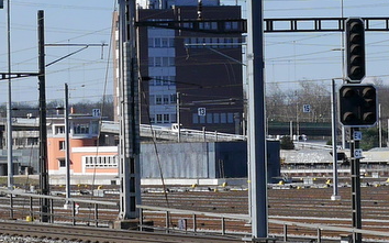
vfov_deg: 7.0
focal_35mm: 187
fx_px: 1982
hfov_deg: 10.7
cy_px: 79
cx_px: -224
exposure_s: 1/400
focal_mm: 26
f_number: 9
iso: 160
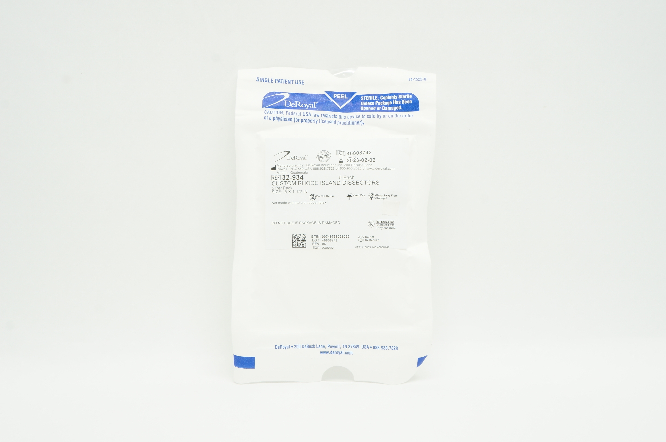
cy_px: 221
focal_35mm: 48
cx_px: 333
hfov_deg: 41.2
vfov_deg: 28.0
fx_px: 887
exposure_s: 1/15
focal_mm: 32
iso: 400
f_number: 11
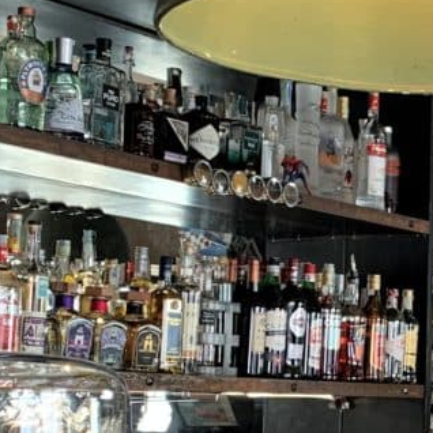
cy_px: 422
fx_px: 1472
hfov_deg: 16.0
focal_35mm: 104
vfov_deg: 16.4
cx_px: 541
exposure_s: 1/50
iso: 125
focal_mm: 4.25
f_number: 1.8
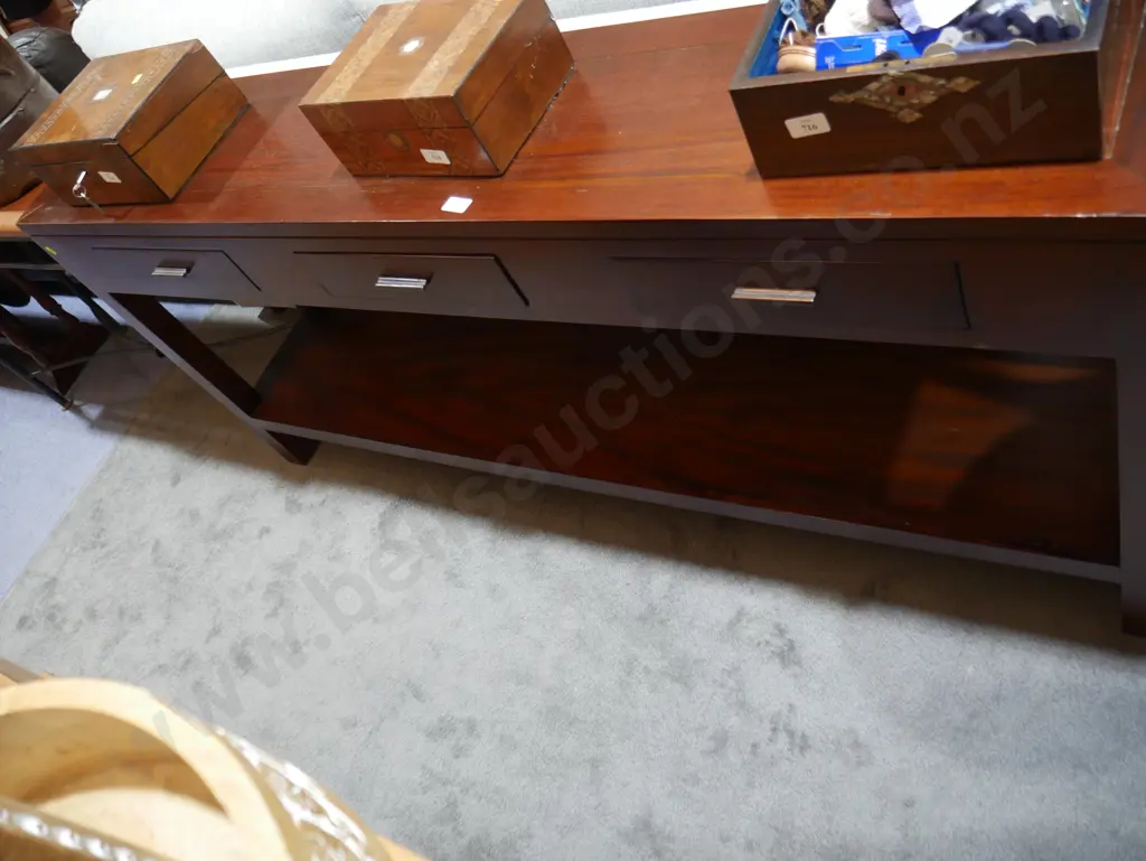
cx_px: 573
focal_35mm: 28
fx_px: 927
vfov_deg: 49.8
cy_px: 430
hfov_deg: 63.4
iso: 640
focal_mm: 14
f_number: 3.5
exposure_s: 1/60
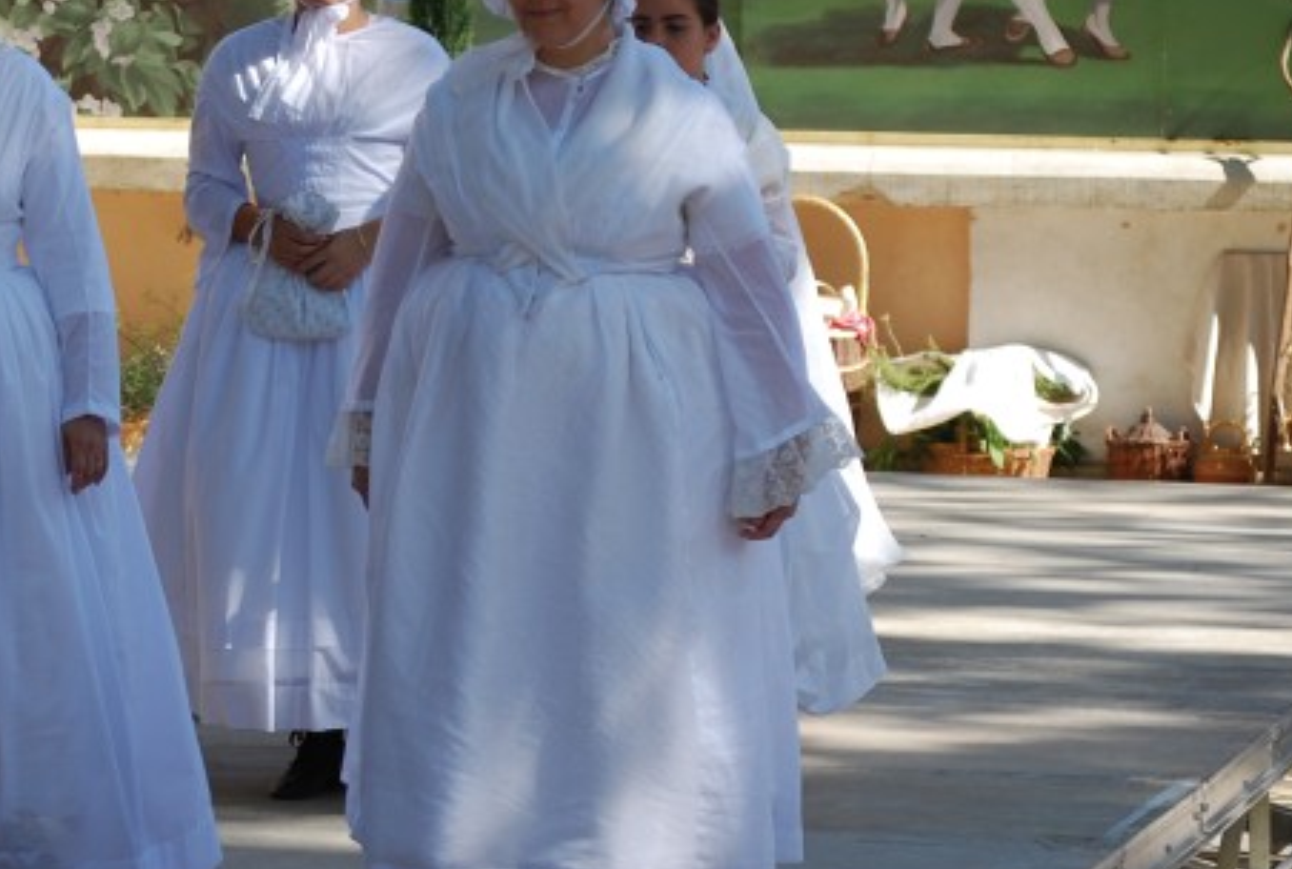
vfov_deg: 7.2
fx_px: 6873
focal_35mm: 191
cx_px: 463
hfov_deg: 10.7
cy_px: 210
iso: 200
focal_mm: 72
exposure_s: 1/500
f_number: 5.6
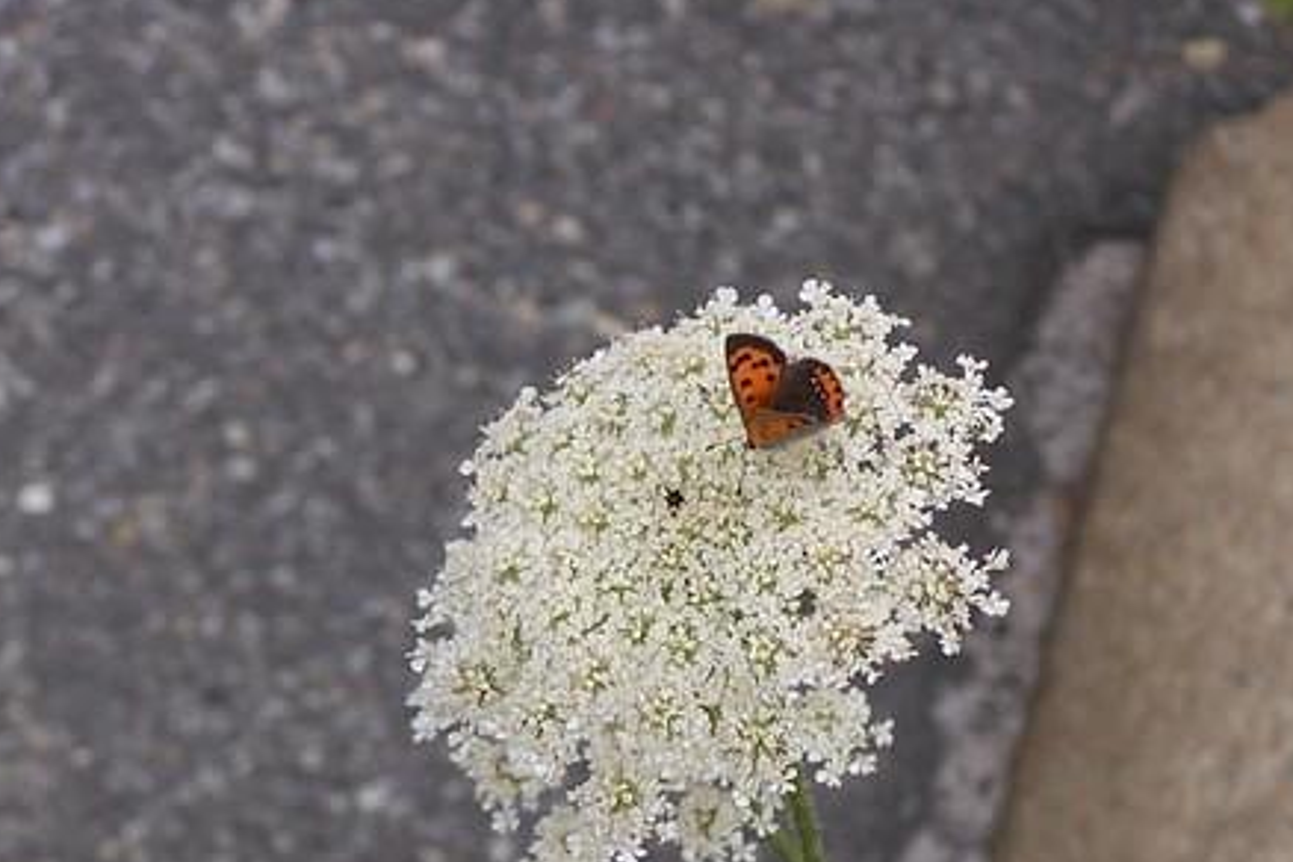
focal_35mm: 178
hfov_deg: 11.5
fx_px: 6393
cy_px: 452
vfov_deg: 7.7
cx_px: 803
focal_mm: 19.4
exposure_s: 1/500
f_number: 3.2
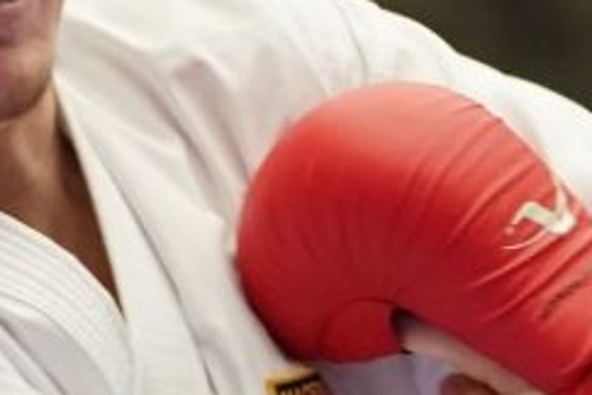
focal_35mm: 948
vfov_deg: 1.4
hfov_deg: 2.2
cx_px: 992
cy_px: 1180
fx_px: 15588
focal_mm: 128
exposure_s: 1/1000
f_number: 2.8
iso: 3200
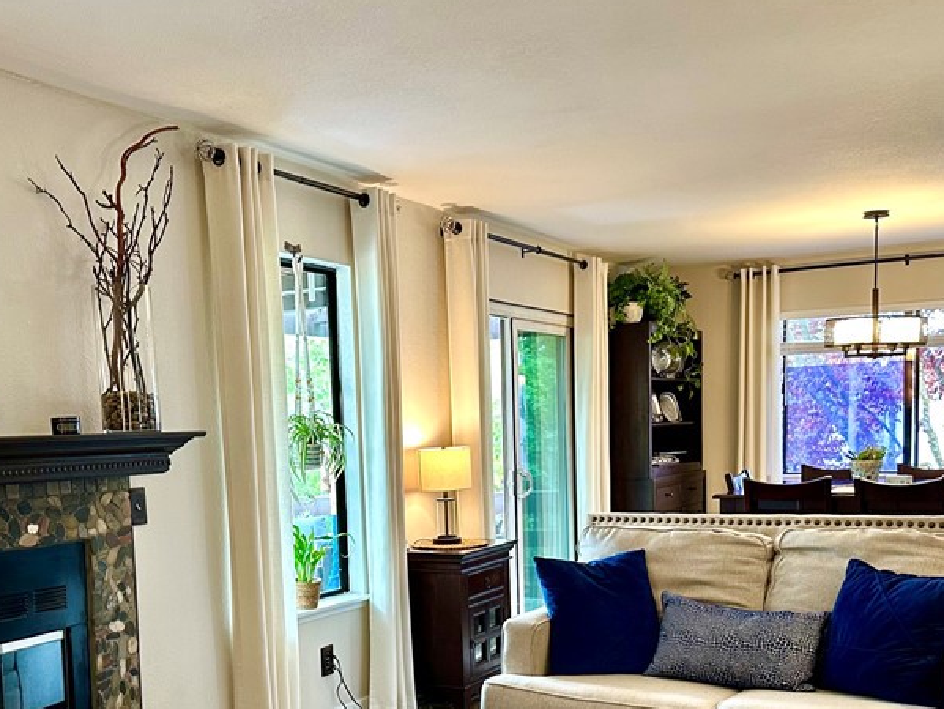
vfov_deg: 34.4
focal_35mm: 41
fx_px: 1119
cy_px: 536
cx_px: 408
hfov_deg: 45.6
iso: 250
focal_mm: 6.86
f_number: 1.78
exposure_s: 1/60
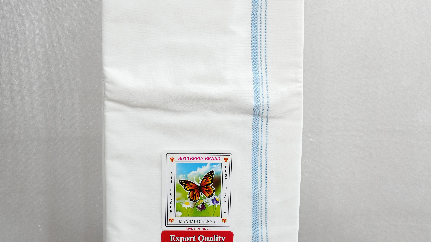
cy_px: 47
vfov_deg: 18.9
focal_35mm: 63
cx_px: 216
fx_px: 720
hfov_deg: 33.3
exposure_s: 1/60
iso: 1600
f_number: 5.6
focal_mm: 40
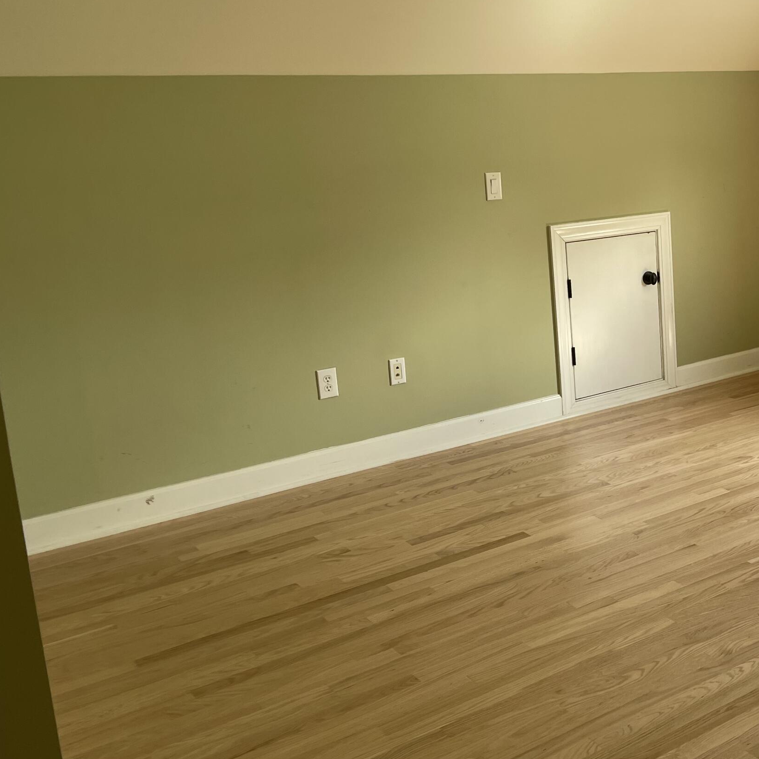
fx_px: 1042
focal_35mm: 42
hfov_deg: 37.9
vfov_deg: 40.0
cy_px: 338
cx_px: 654
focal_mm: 4.2
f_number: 1.6
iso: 50
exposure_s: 1/121
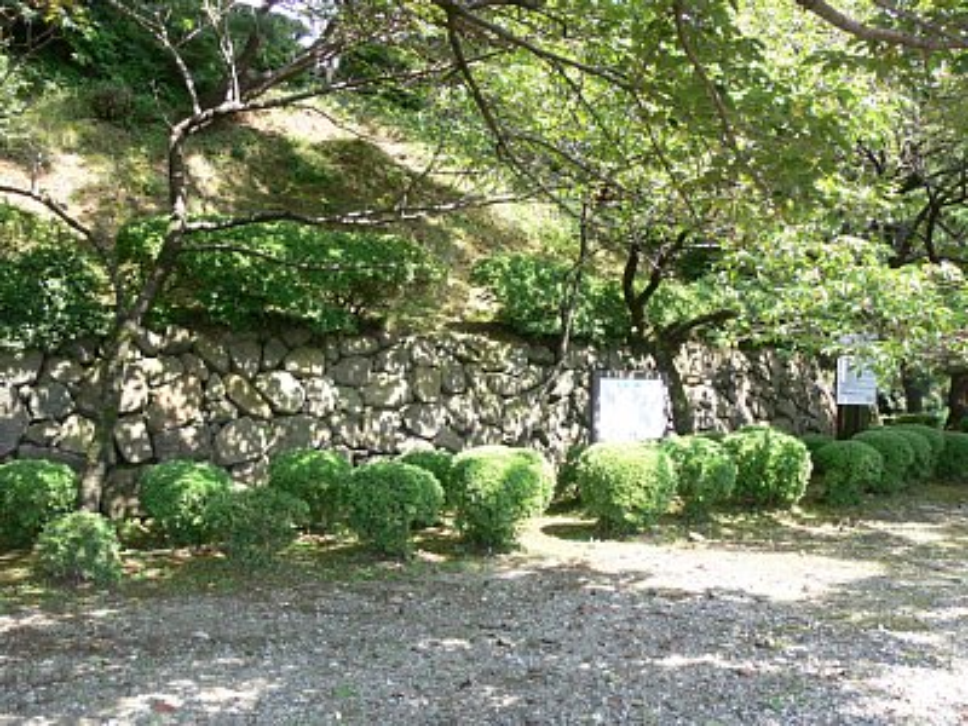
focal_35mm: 35
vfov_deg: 40.7
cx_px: 484
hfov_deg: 52.6
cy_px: 363
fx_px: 979
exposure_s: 1/60
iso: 80
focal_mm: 7.4
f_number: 4
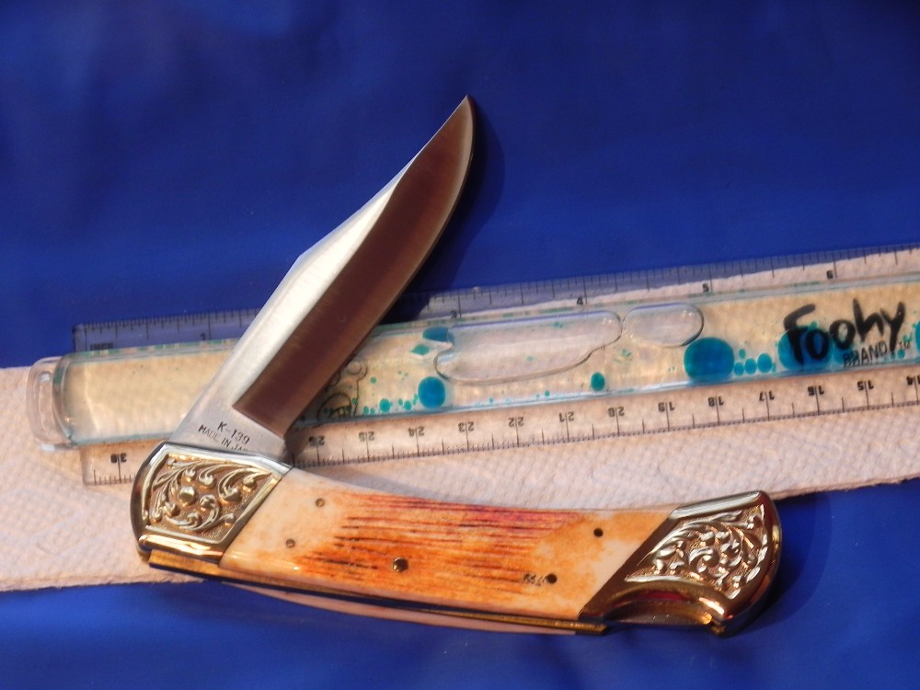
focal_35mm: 144
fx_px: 3827
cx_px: 460
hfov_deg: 13.7
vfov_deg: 10.3
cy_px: 345
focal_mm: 25.7
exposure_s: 1/55.8
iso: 160
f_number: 4.5
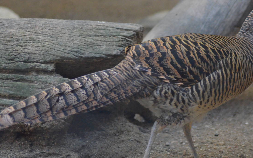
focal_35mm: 301
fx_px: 2074
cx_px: 120
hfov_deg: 7.0
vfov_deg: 4.4
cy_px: 95
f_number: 4.2
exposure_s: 1/200
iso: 3200
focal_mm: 135
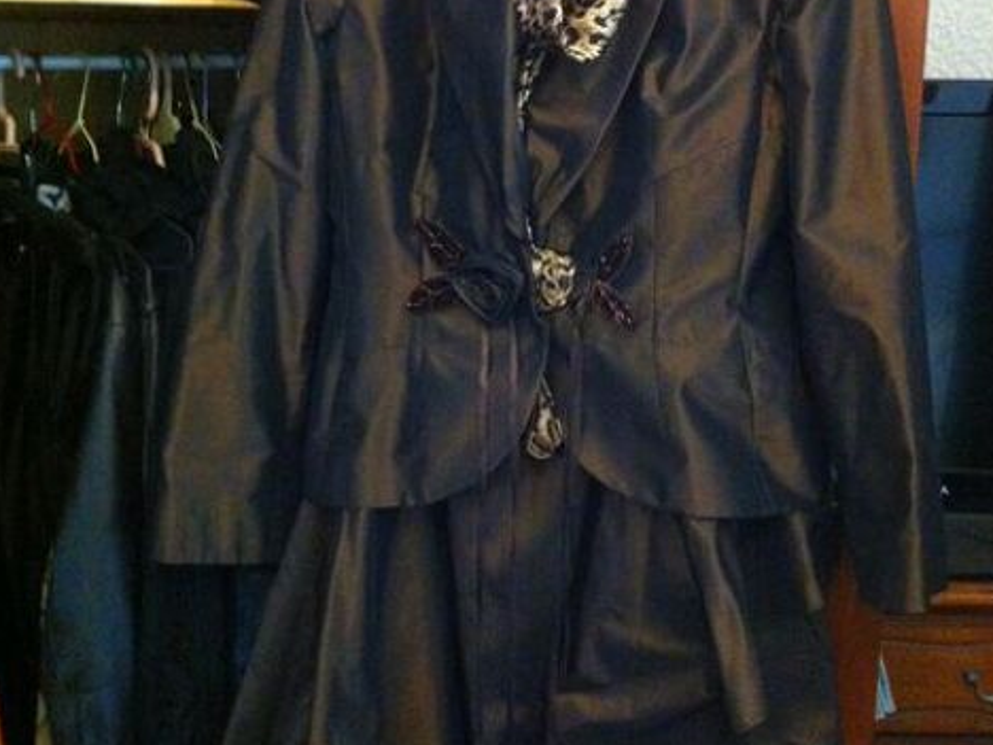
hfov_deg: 39.7
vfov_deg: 30.2
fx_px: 1377
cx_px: 499
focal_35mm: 48
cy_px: 324
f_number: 2.8
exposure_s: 1/15
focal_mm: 3.85
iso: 1000
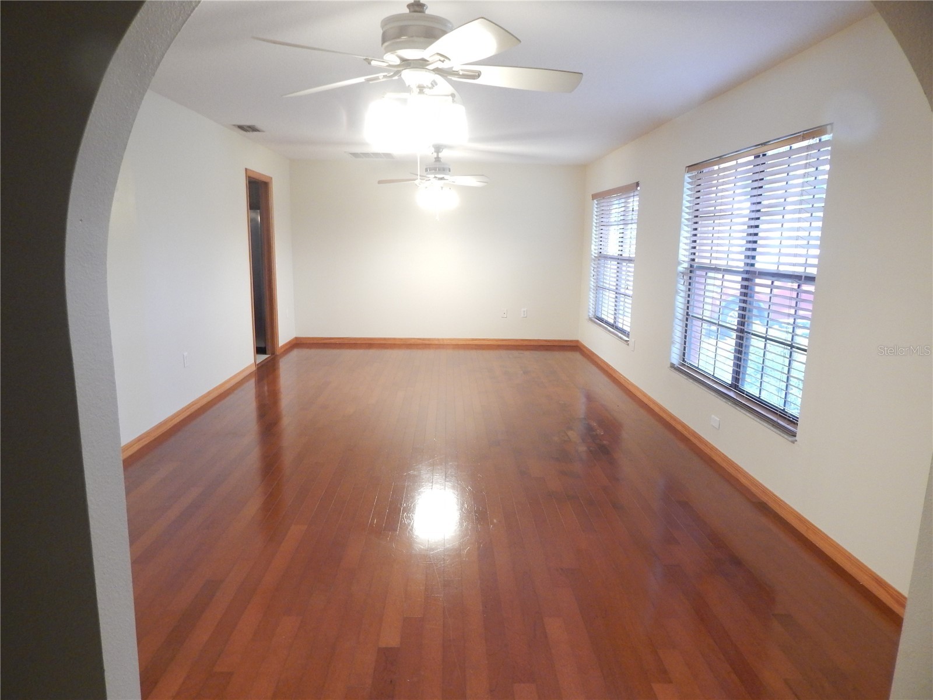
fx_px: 620
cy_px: 350
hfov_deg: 73.9
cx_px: 466
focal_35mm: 23
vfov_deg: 58.9
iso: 400
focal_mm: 4
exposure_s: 1/25
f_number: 3
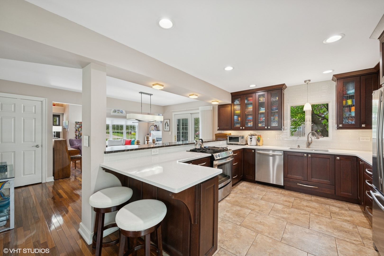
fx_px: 149
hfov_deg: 104.3
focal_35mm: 14
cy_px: 128
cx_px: 192
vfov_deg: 81.2
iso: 200
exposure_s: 1/8
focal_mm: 14
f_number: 9
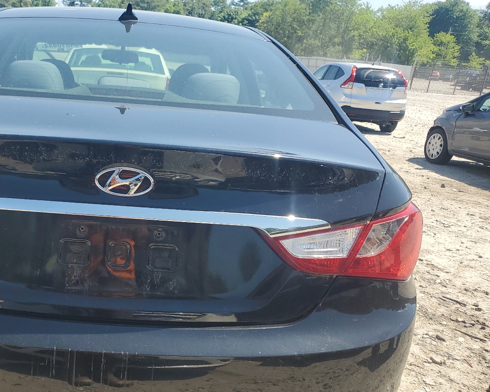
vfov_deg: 39.0
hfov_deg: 46.3
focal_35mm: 38
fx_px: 551
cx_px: 124
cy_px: 237
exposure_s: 1/1667
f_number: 1.5
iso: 50
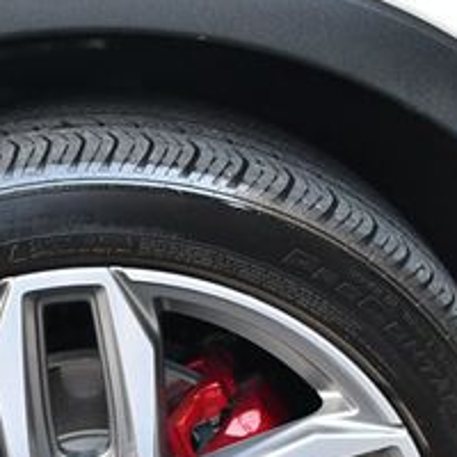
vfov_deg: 17.3
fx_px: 1464
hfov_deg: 17.6
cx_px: 87
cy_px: 466
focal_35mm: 98
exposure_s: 1/250
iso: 720
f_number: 3.5
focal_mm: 18
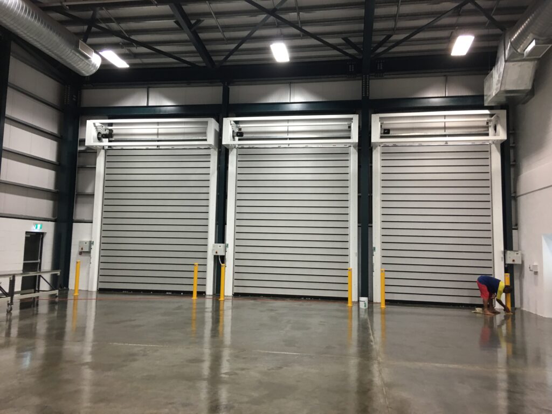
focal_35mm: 29
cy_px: 207
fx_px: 462
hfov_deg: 61.7
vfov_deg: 48.2
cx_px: 276
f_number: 2.2
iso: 64
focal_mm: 4.15
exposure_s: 1/17
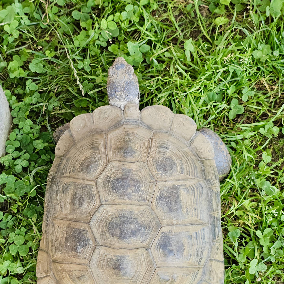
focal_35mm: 29
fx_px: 269
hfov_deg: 55.6
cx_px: 140
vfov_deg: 54.6
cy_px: 186
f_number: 1.7
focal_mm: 6.3
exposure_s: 1/120
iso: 16
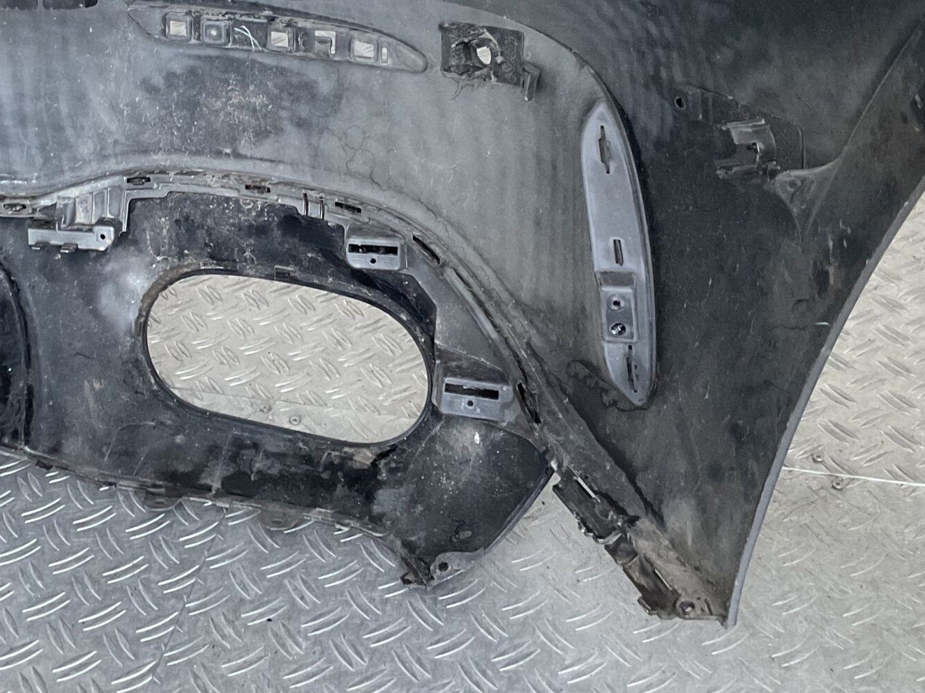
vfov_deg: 25.7
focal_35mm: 56
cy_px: 144
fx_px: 1496
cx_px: 243
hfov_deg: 33.7
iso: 100
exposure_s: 1/60
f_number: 1.8
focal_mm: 3
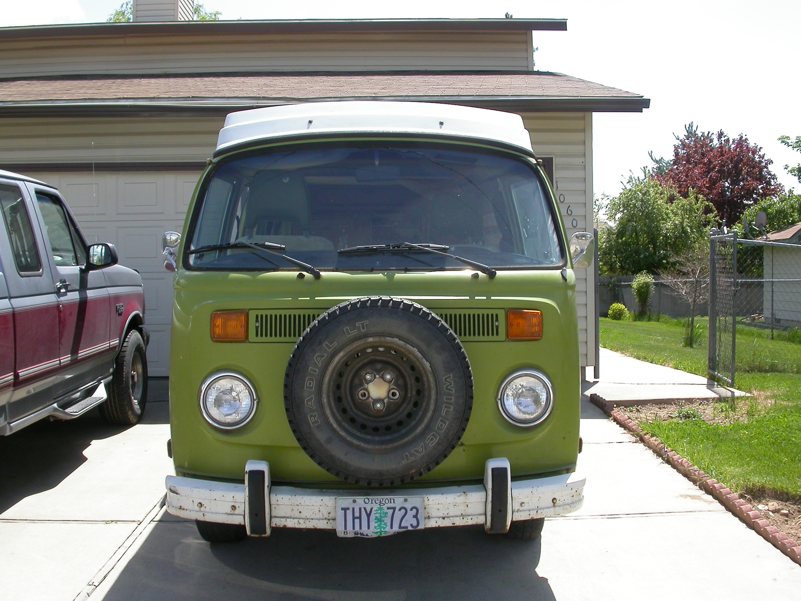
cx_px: 400
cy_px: 300
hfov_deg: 49.0
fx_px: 879
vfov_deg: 37.7
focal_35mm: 38
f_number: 6
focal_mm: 7.85
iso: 100
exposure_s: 1/257
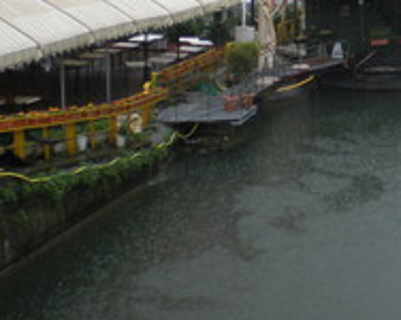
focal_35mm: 89
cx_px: 380
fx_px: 1055
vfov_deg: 16.7
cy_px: -28
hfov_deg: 20.9
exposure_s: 1/62.8
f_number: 3.1
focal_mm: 6.3
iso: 74
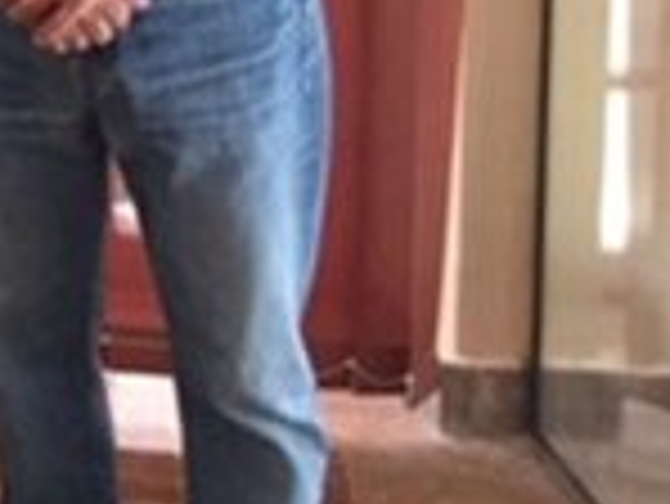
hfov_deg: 12.8
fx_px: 2596
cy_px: -248
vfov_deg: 10.7
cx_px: -688
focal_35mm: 134
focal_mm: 4.15
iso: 200
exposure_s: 1/33
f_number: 2.2
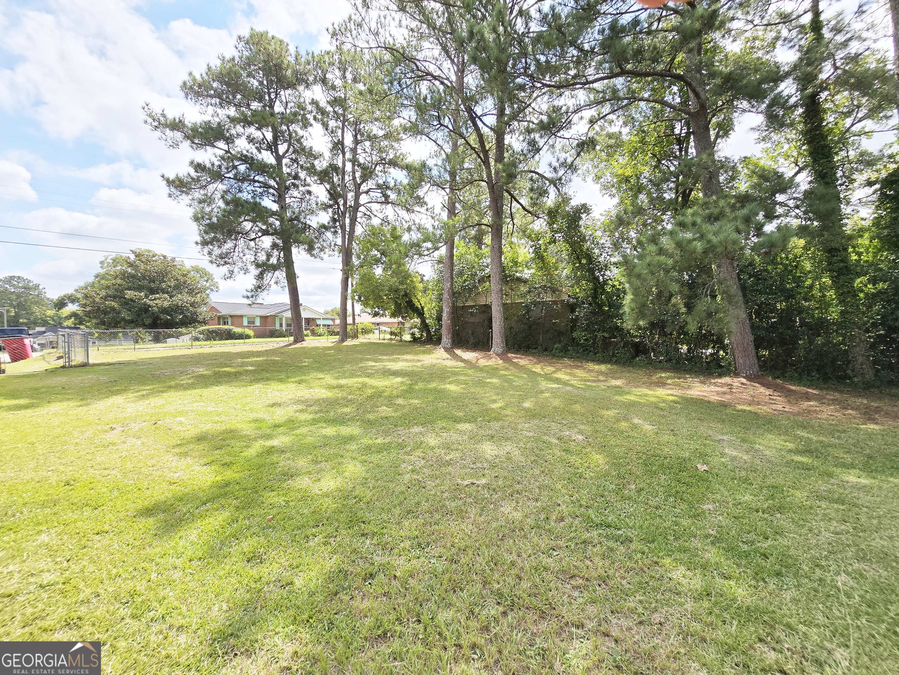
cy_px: 338
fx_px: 338
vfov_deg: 89.9
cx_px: 450
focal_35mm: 13
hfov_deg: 106.2
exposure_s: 1/2032
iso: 50
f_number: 2.2
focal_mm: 2.2
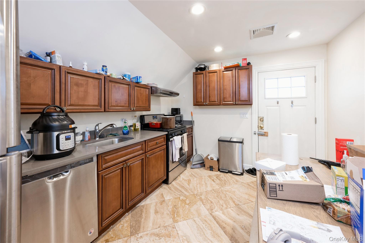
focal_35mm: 14
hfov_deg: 104.3
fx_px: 142
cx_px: 182
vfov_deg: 81.1
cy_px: 122
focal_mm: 14
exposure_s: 1/2.5
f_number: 11
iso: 200
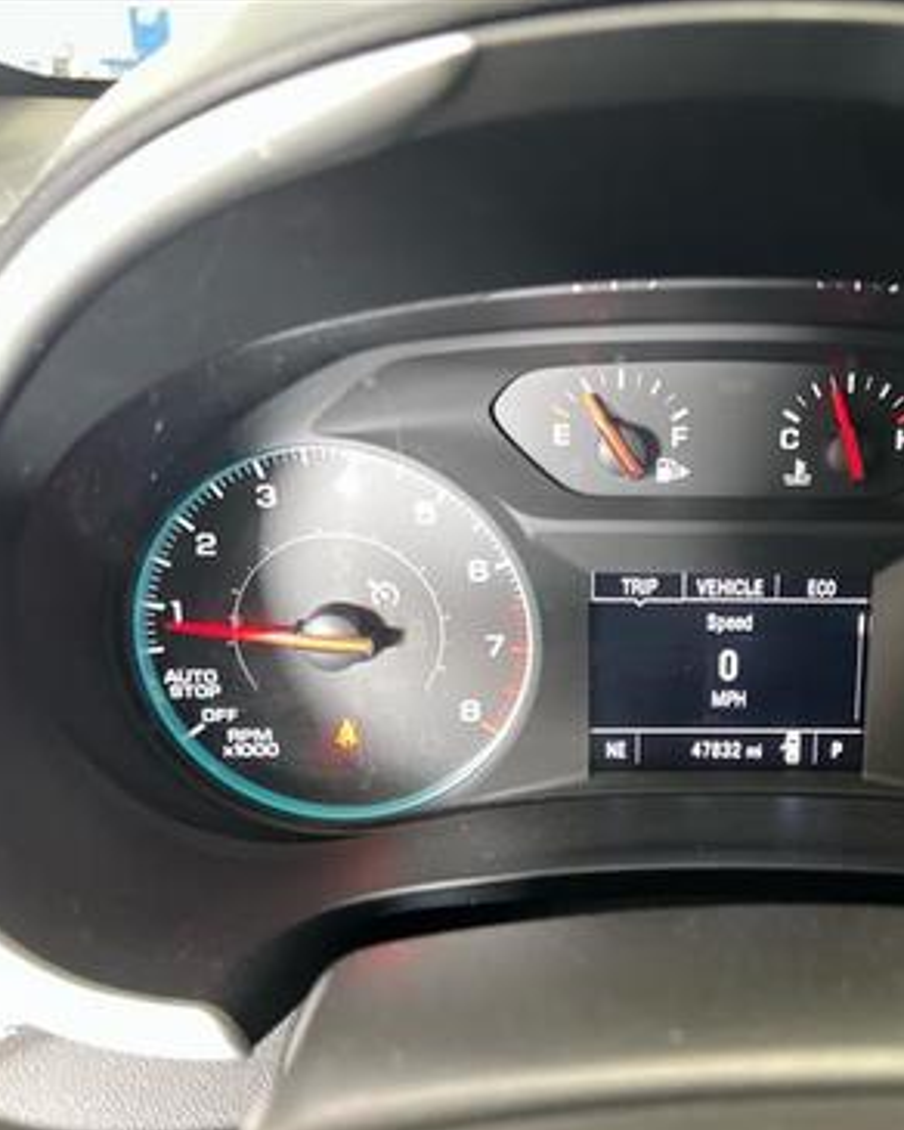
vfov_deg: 51.5
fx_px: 1171
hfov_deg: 40.7
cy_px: 582
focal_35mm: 35
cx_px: 706
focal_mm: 5.7
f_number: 1.5
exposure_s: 1/24
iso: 1000
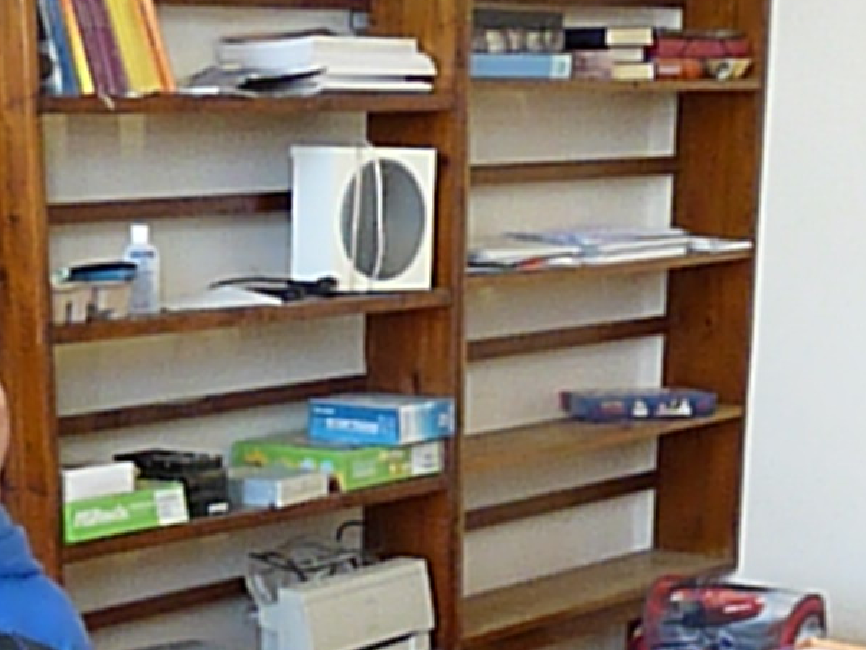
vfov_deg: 15.5
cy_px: 785
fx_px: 2302
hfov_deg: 21.2
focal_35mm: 92
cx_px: 295
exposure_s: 1/100
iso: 800
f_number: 4
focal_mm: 4.8
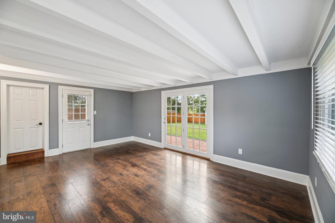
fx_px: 130
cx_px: 168
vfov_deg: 81.2
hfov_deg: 104.3
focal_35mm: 14
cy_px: 112
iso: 320
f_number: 8
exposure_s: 1/15
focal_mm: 14
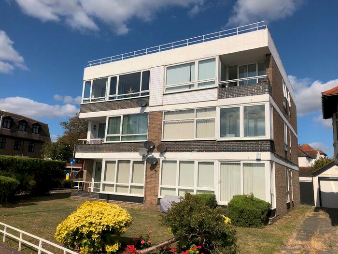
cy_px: 127
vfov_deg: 49.7
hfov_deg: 63.4
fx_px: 273
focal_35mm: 28
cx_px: 169
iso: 20
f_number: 1.8
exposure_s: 1/5348
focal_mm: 3.99
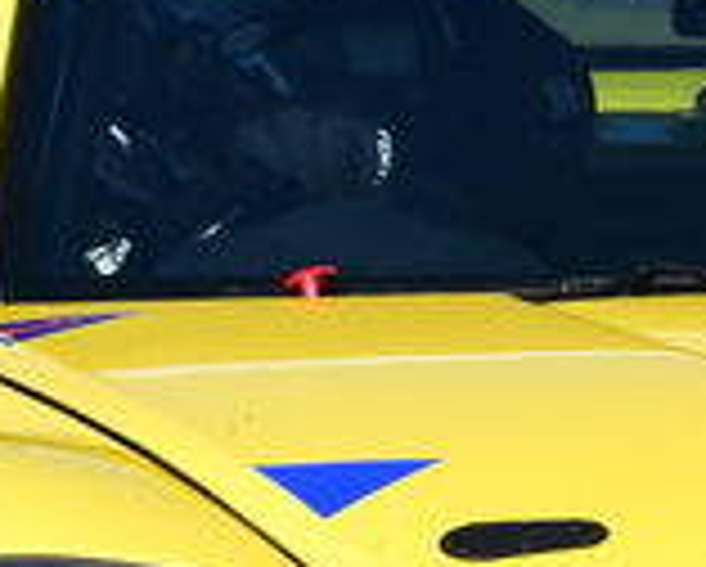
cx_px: 809
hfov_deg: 0.6
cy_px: 412
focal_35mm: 3010
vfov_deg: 0.5
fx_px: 62972
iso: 500
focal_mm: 420
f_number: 13
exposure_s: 1/640
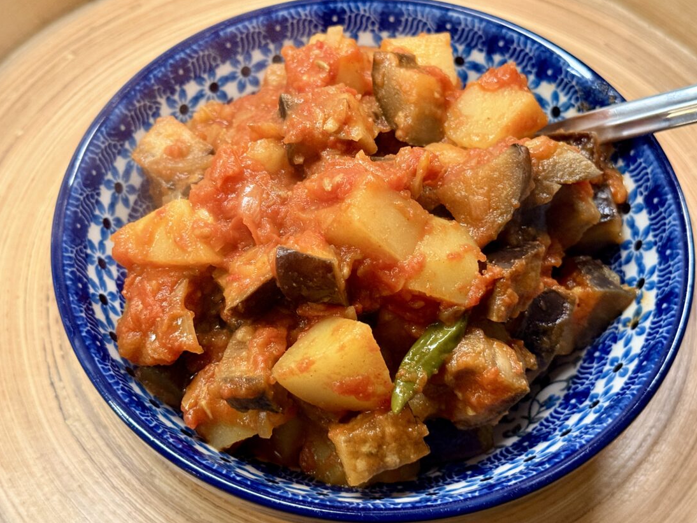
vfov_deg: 29.1
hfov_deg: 38.2
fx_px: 1007
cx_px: 349
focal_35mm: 50
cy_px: 255
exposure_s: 1/40
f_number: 1.78
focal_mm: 6.76
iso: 320
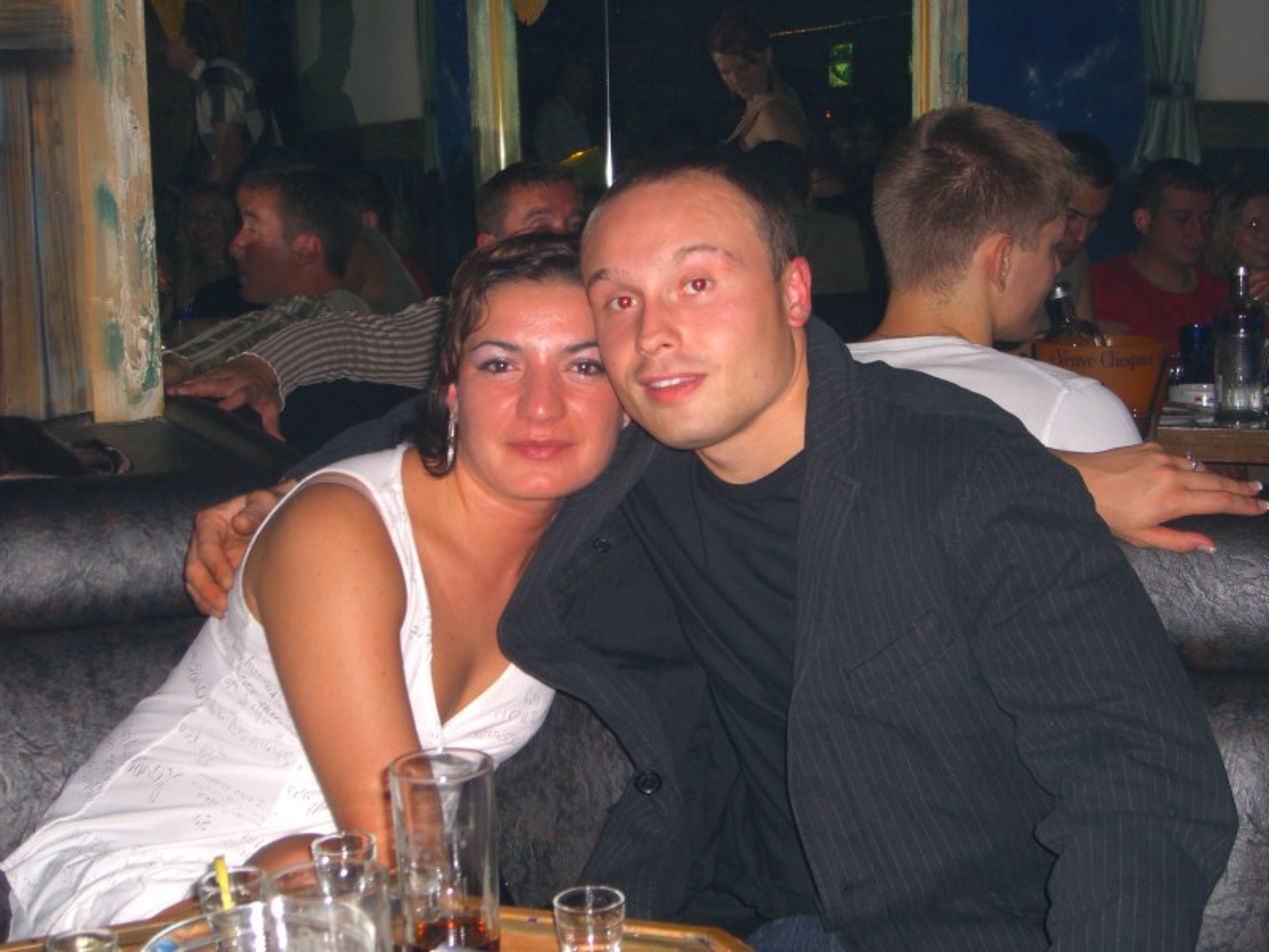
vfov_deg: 25.7
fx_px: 2090
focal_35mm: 57
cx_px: 634
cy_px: 476
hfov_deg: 33.8
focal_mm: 11.8
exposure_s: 1/60
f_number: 3.6
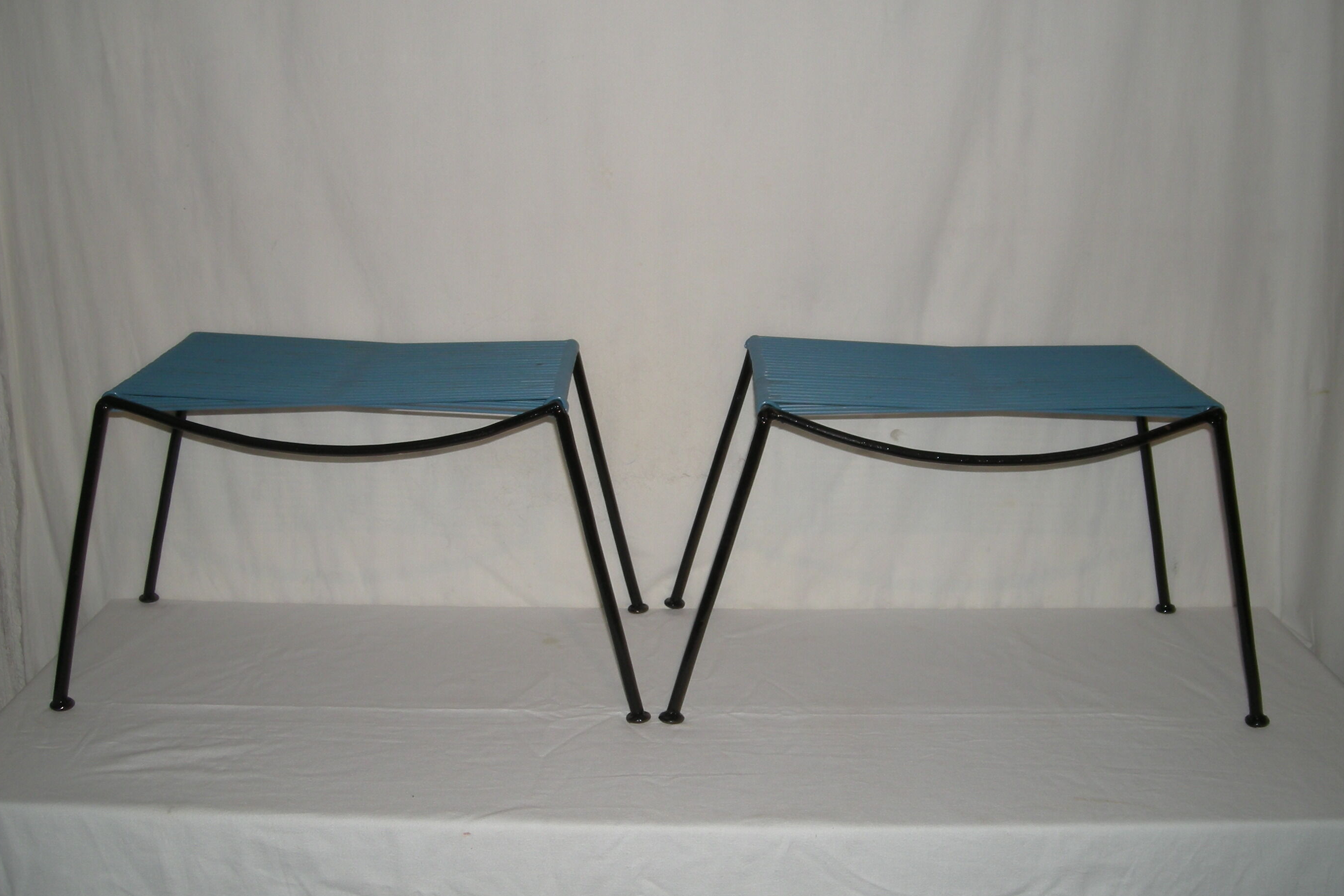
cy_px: 426
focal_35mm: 41
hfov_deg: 47.4
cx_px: 634
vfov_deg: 32.6
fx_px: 1530
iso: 50
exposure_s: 1/30
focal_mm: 5.7
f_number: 2.8
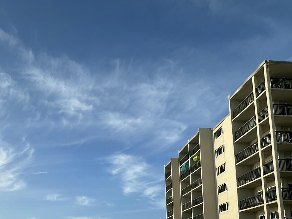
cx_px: 109
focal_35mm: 34
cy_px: 211
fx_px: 287
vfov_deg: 37.9
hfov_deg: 53.3
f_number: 2.2
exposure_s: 1/2132
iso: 50
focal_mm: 2.22
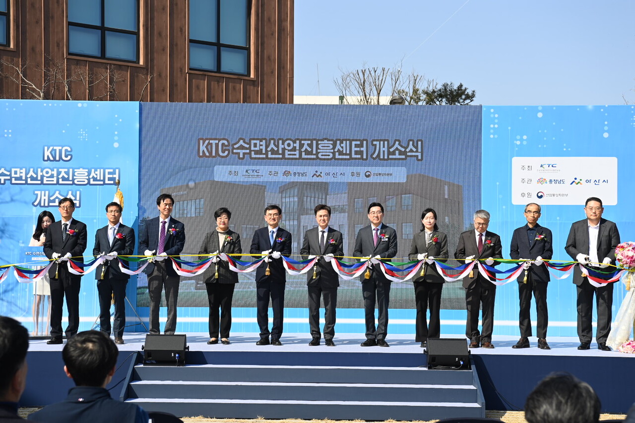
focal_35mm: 62
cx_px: 318
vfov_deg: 21.9
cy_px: 212
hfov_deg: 32.4
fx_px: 1093
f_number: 7.1
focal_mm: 62
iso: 100
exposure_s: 1/320
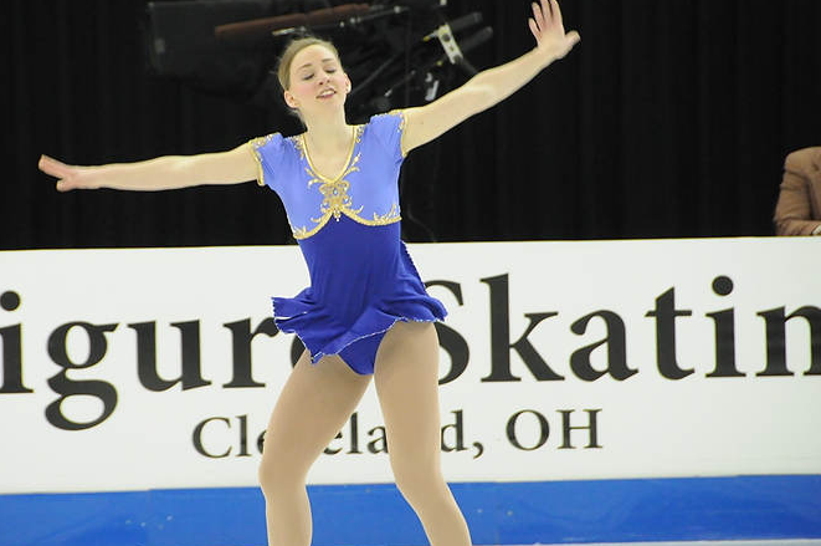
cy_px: 275
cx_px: 334
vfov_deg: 3.8
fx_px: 8268
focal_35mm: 363
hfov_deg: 5.7
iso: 3200
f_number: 5.6
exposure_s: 1/400
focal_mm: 200
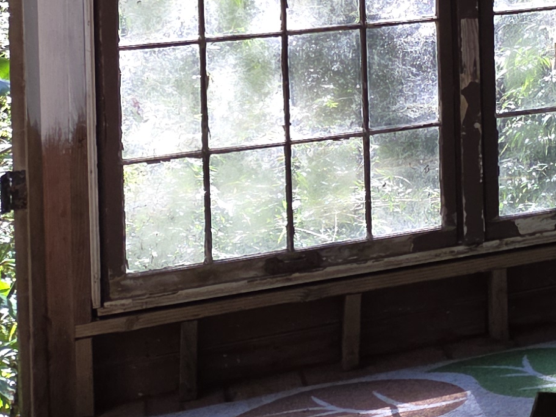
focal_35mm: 101
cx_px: 1033
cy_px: -169
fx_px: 1622
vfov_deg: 13.9
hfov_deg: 16.1
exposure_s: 1/120
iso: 40
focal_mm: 5.4
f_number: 1.8
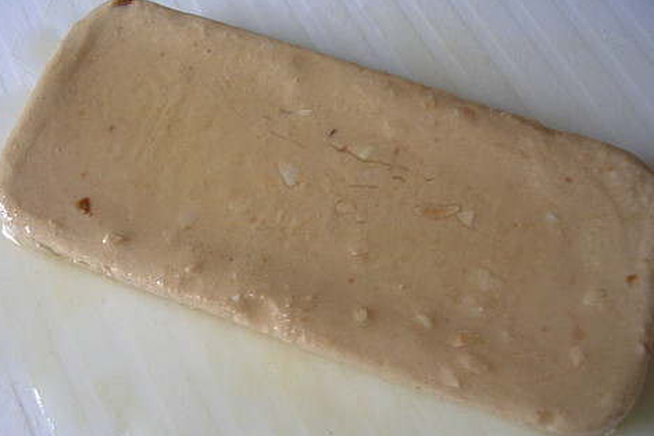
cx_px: 326
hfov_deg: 46.4
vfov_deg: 31.9
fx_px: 763
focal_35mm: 42
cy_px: 234
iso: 52
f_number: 2.8
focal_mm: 5.8
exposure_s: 1/5.7
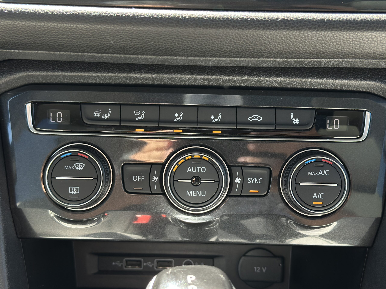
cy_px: 144
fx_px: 535
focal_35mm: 48
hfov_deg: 39.7
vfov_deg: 30.3
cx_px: 193
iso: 125
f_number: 1.78
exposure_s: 1/171
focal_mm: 6.86
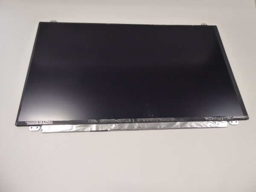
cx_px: 128
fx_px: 185
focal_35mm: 25
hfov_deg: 69.4
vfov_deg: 54.9
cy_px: 96
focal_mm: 4.3
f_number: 3.3
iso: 400
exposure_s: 1/60
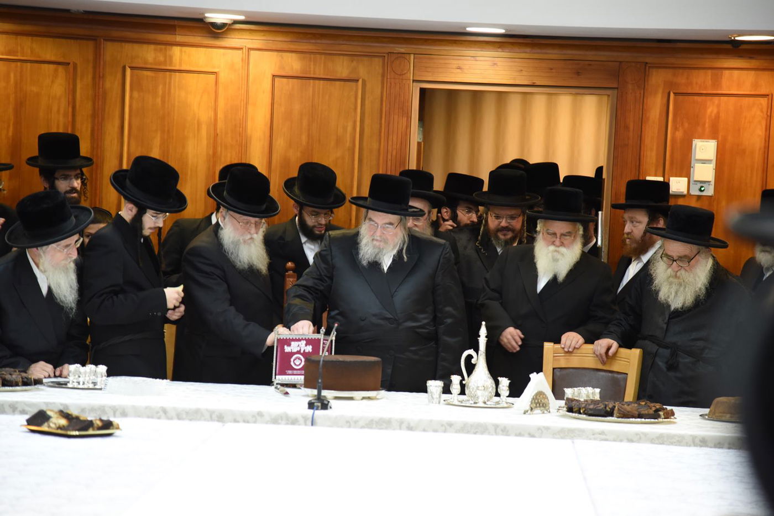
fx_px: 2580
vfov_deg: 11.4
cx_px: 387
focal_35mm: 120
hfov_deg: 17.1
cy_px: 258
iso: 2000
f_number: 4
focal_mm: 120
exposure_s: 1/100
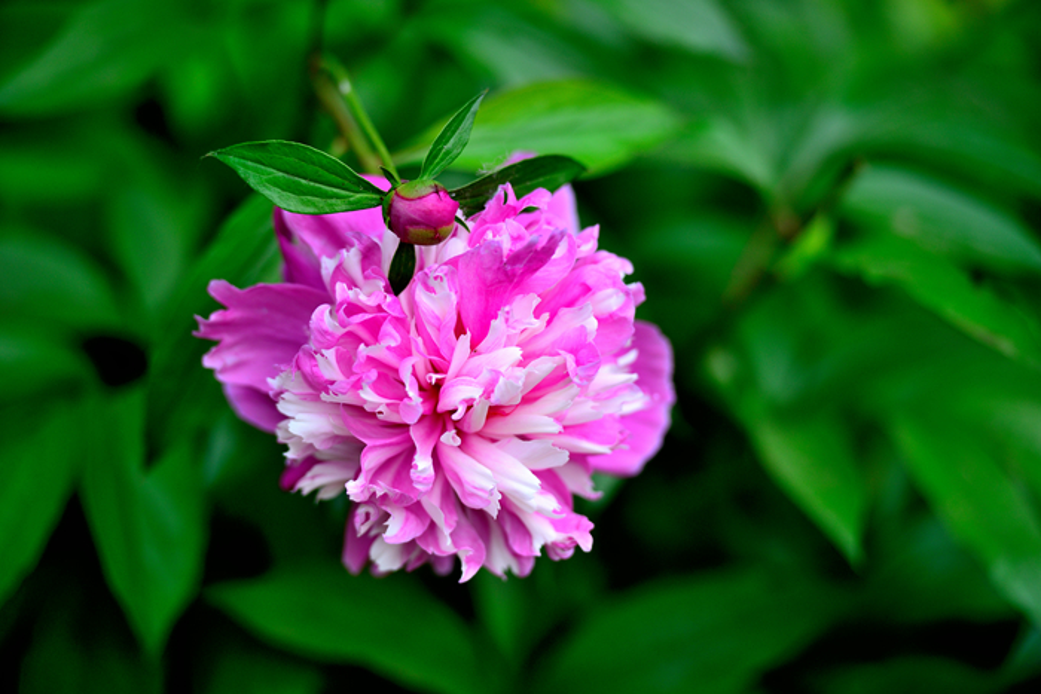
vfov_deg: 6.9
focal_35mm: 200
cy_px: 347
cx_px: 520
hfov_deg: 10.3
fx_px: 5784
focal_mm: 200
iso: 200
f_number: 2.8
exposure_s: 1/640
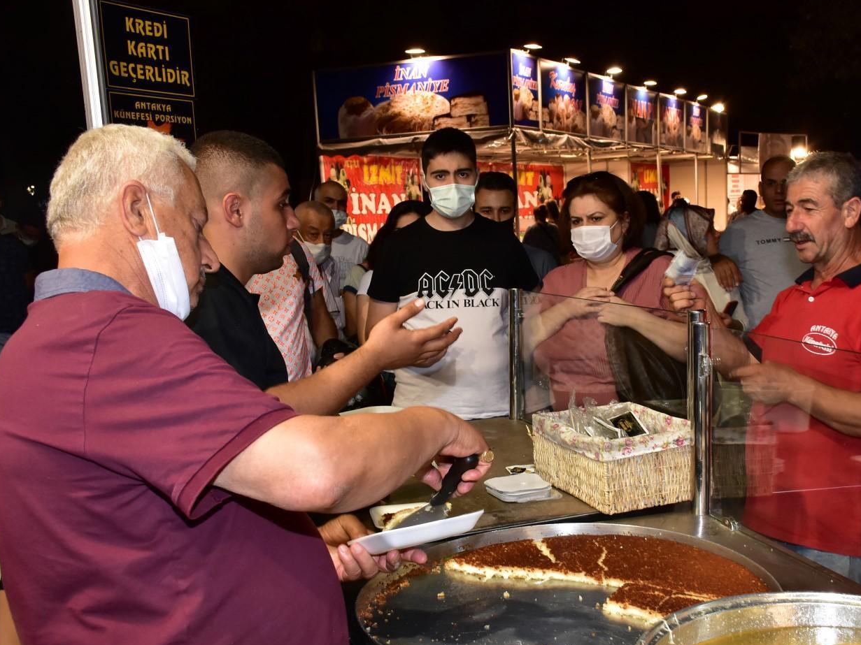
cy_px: 372
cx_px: 515
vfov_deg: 33.1
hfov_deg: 43.1
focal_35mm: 44
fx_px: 1085
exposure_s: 1/60
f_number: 7.1
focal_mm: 23
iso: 1000
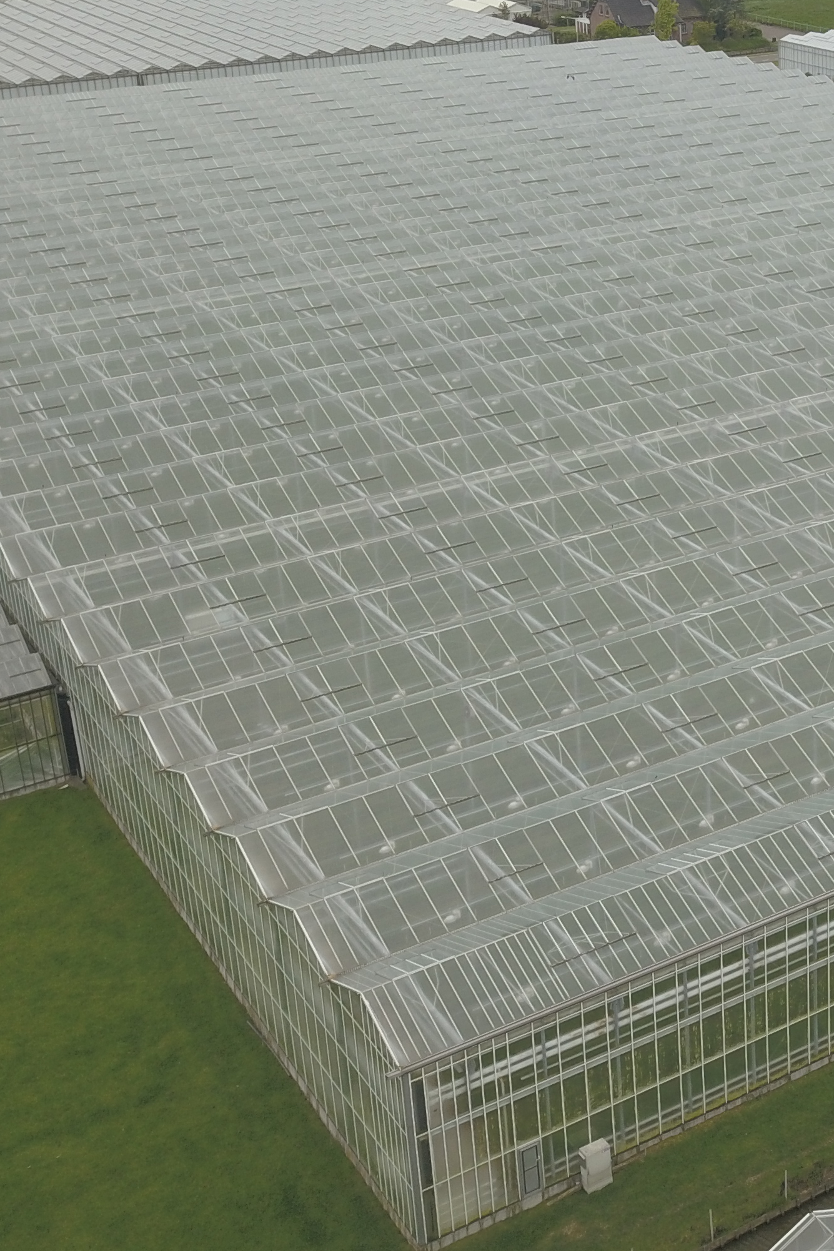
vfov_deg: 36.6
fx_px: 1877
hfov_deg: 23.8
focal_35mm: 54
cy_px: 448
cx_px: 866
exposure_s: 1/389
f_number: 2.2
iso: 100
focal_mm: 4.73
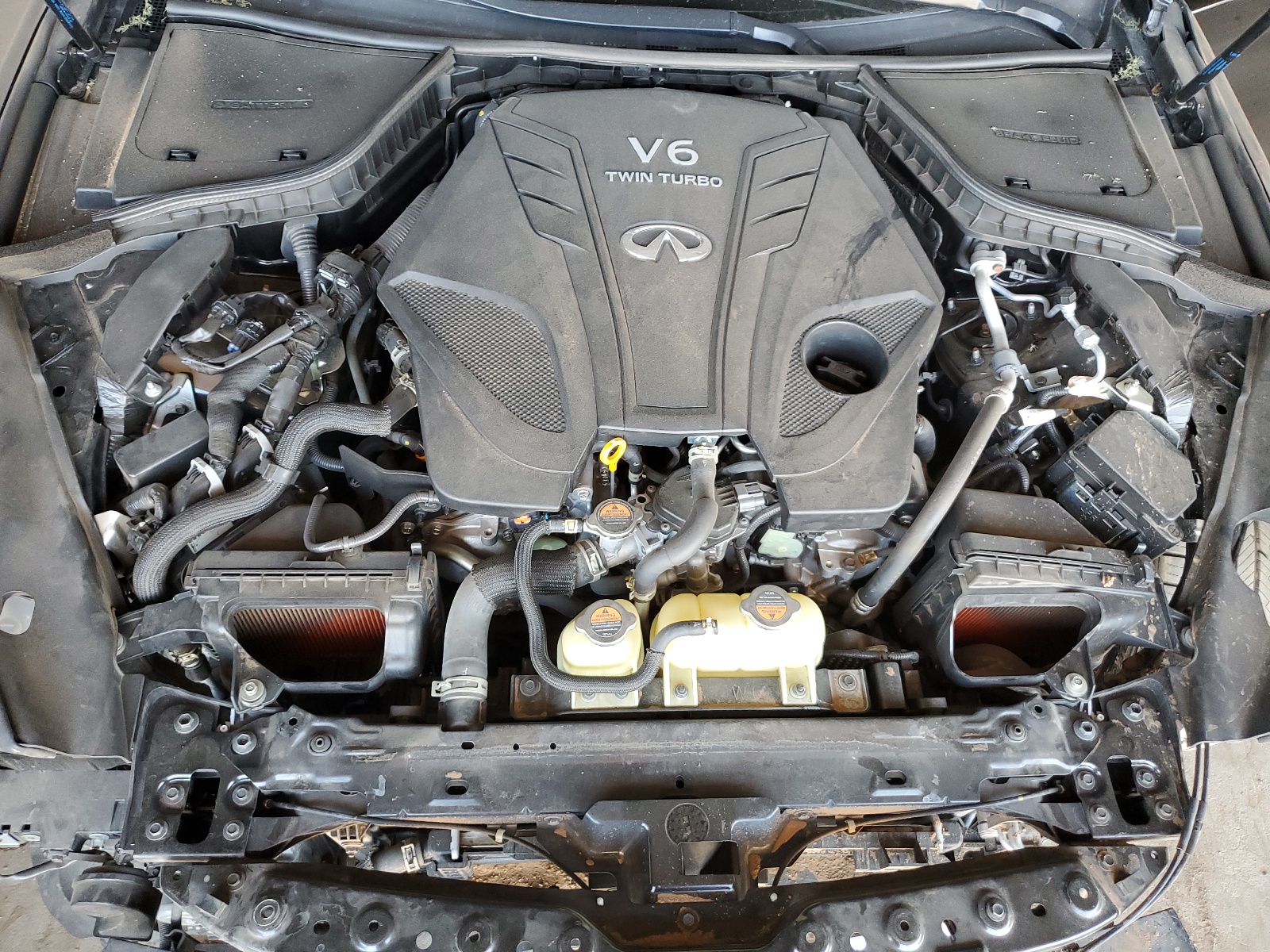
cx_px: 635
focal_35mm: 26
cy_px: 476
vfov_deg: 53.1
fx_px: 954
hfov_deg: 67.3
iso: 104
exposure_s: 1/60.2
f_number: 1.5
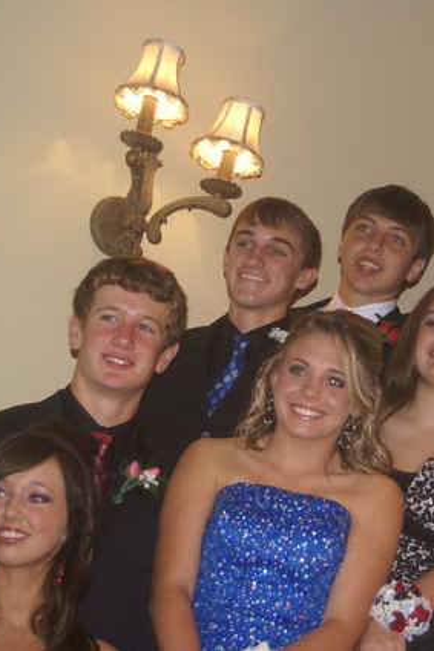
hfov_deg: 12.0
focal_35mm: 113
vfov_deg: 18.1
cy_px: 325
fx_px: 2045
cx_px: 397
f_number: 4.5
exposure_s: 1/80
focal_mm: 50
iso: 400
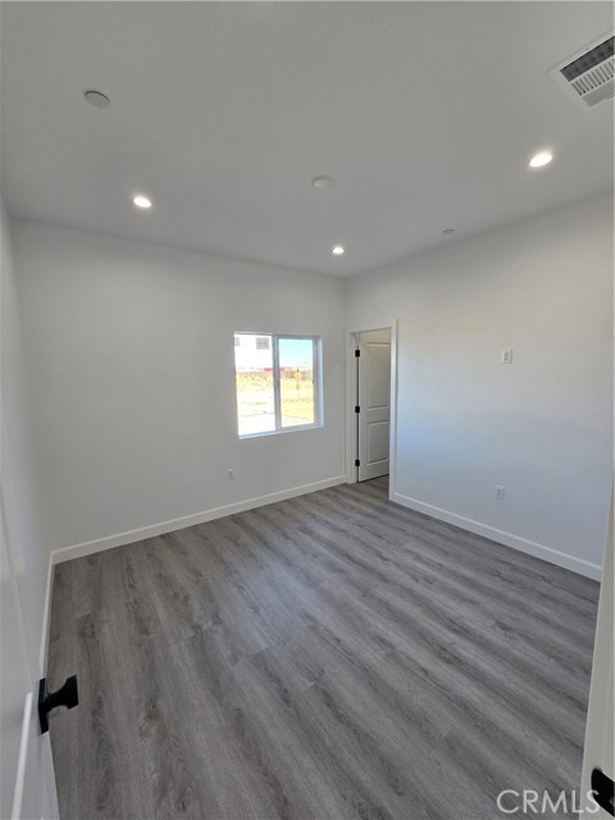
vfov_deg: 106.2
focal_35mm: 13
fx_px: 308
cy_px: 410
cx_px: 308
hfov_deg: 89.9
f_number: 2.2
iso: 64
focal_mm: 2.2
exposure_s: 1/120
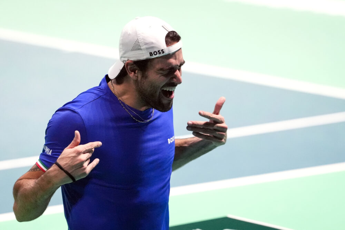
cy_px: 115
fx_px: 1743
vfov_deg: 7.5
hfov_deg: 11.3
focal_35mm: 182
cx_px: 172
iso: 6400
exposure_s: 1/2000
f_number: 3.2
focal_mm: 182
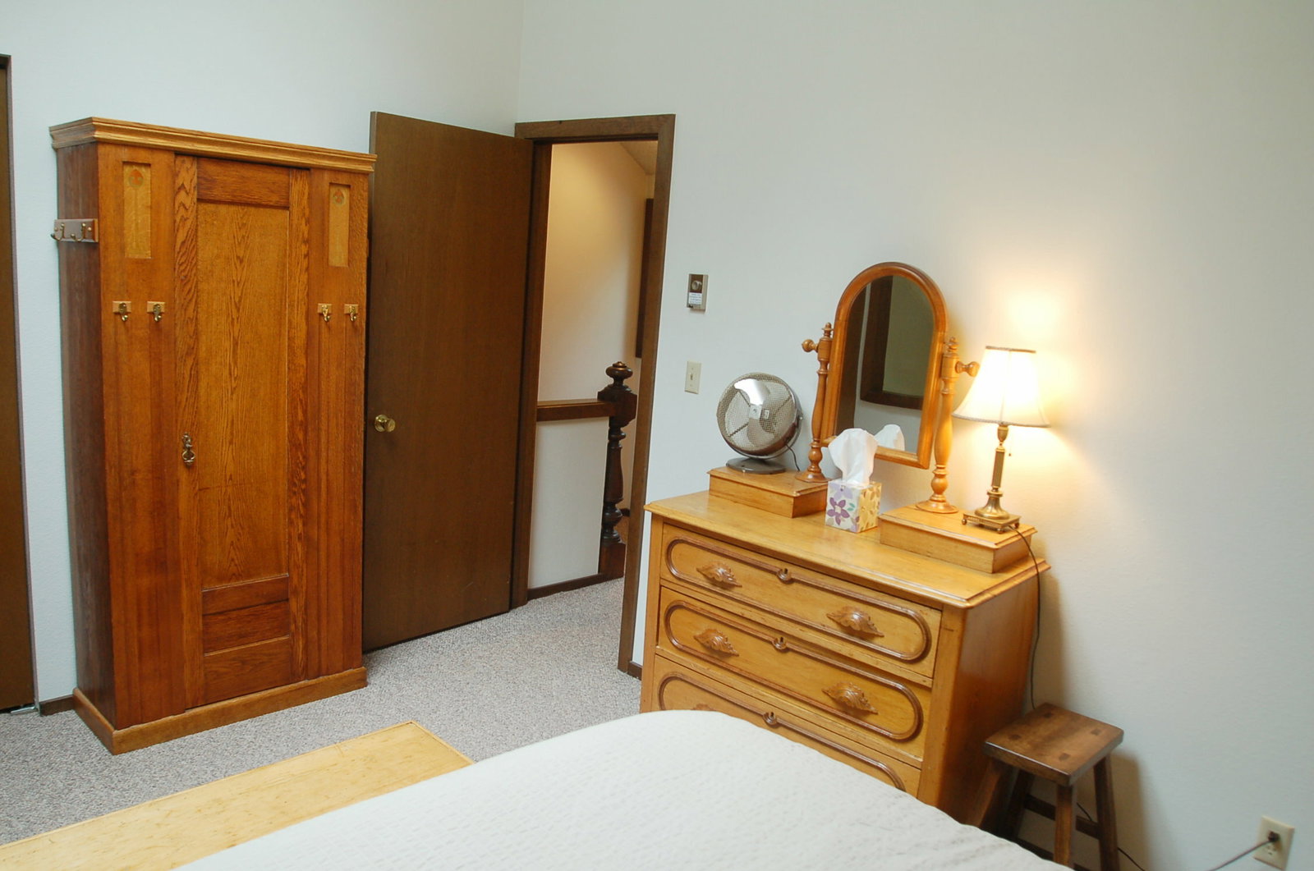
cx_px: 657
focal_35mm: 26
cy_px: 436
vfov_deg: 50.2
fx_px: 929
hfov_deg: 70.5
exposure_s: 1/60
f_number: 4
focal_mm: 17
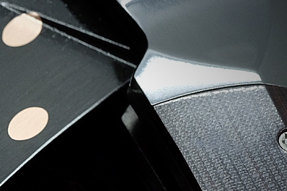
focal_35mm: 344
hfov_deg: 5.9
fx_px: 2742
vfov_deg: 4.0
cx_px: -168
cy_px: 235
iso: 800
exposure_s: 1/28
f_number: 8
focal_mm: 60
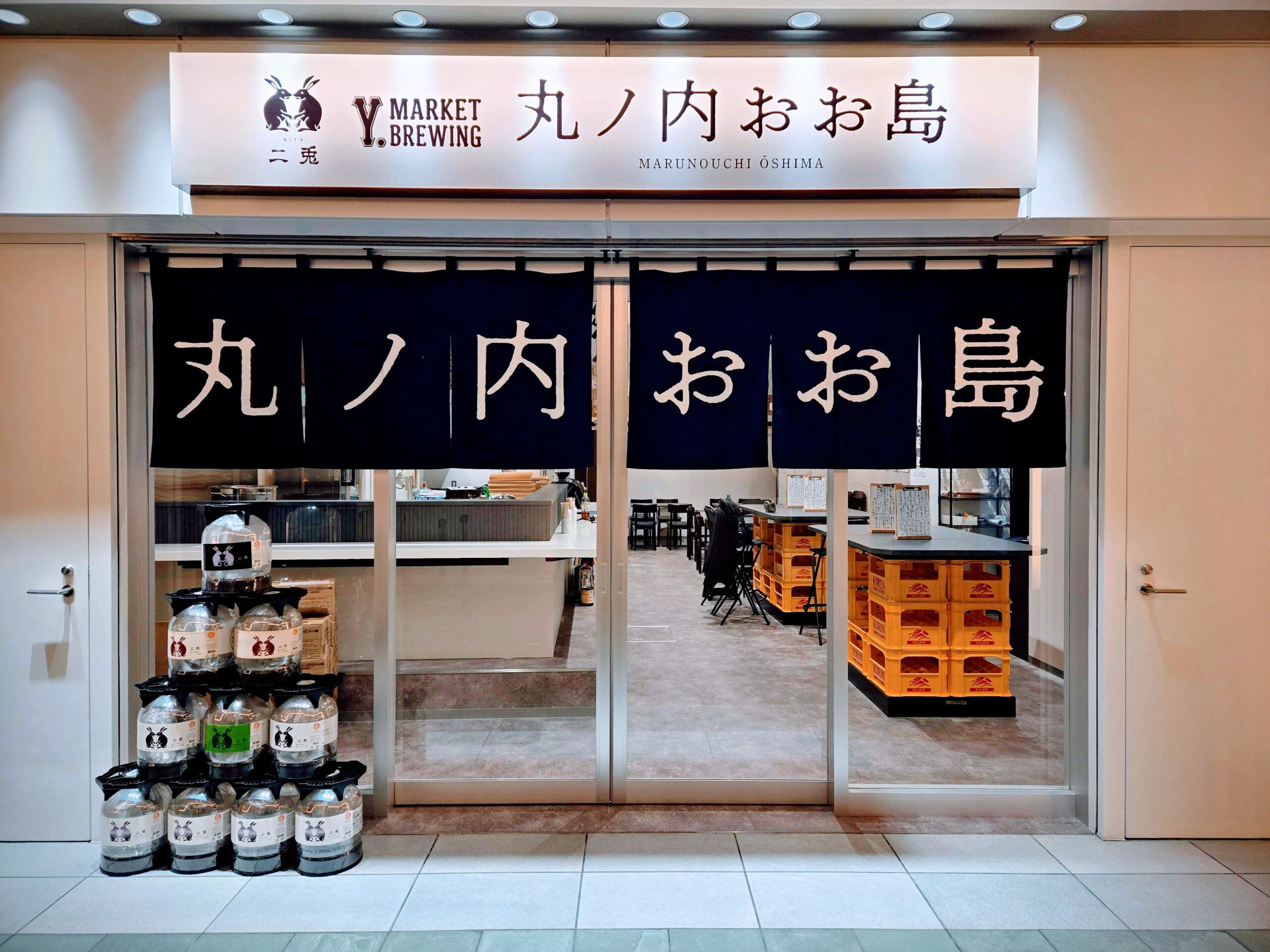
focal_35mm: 23
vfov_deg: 58.9
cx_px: 635
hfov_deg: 73.9
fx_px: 844
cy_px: 476
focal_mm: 5.4
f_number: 1.8
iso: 32
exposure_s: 1/100
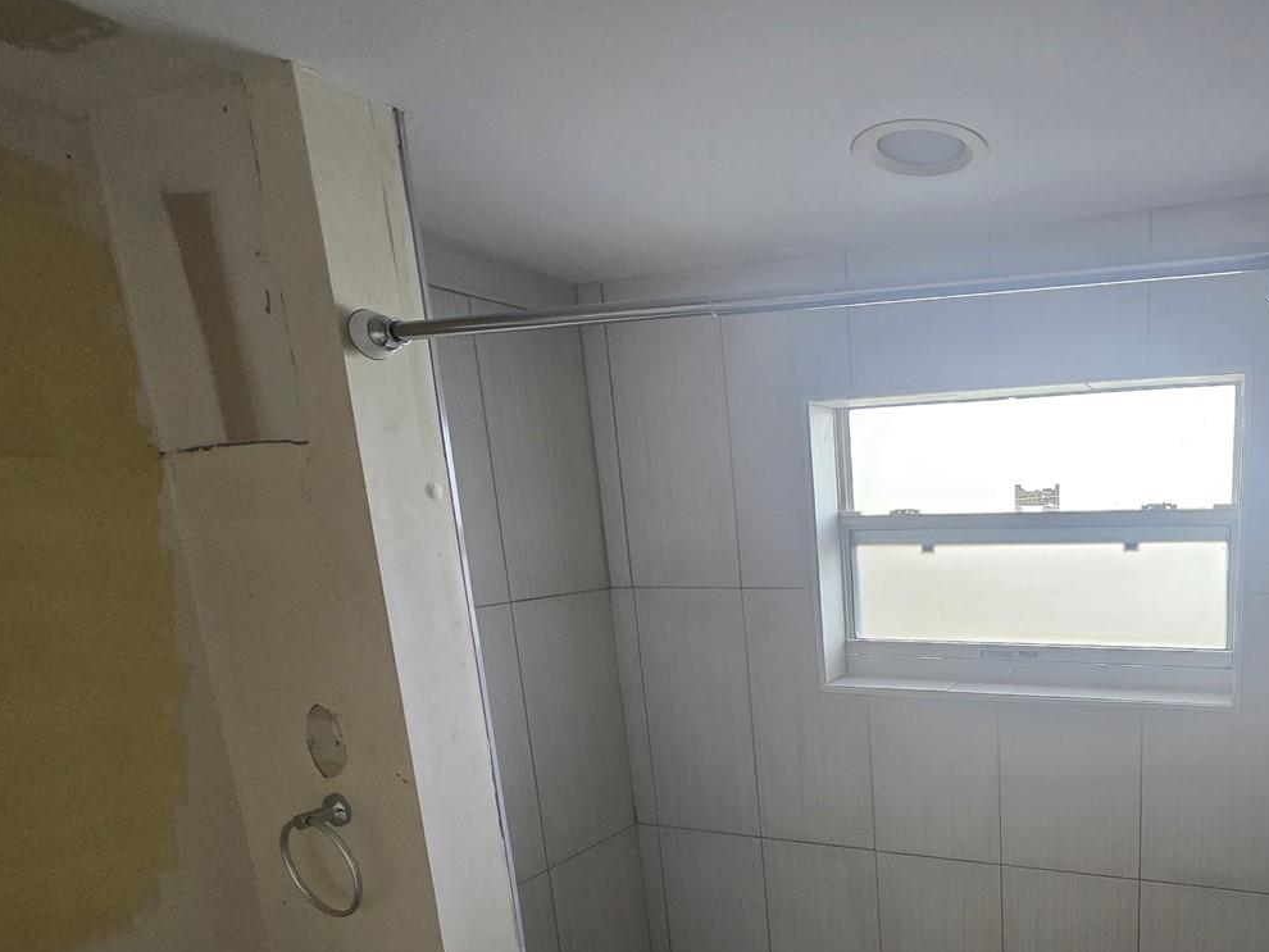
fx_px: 770
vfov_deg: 60.8
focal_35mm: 21
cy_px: 683
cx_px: 978
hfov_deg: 72.5
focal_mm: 2.2
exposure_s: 1/60
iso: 100
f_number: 2.2
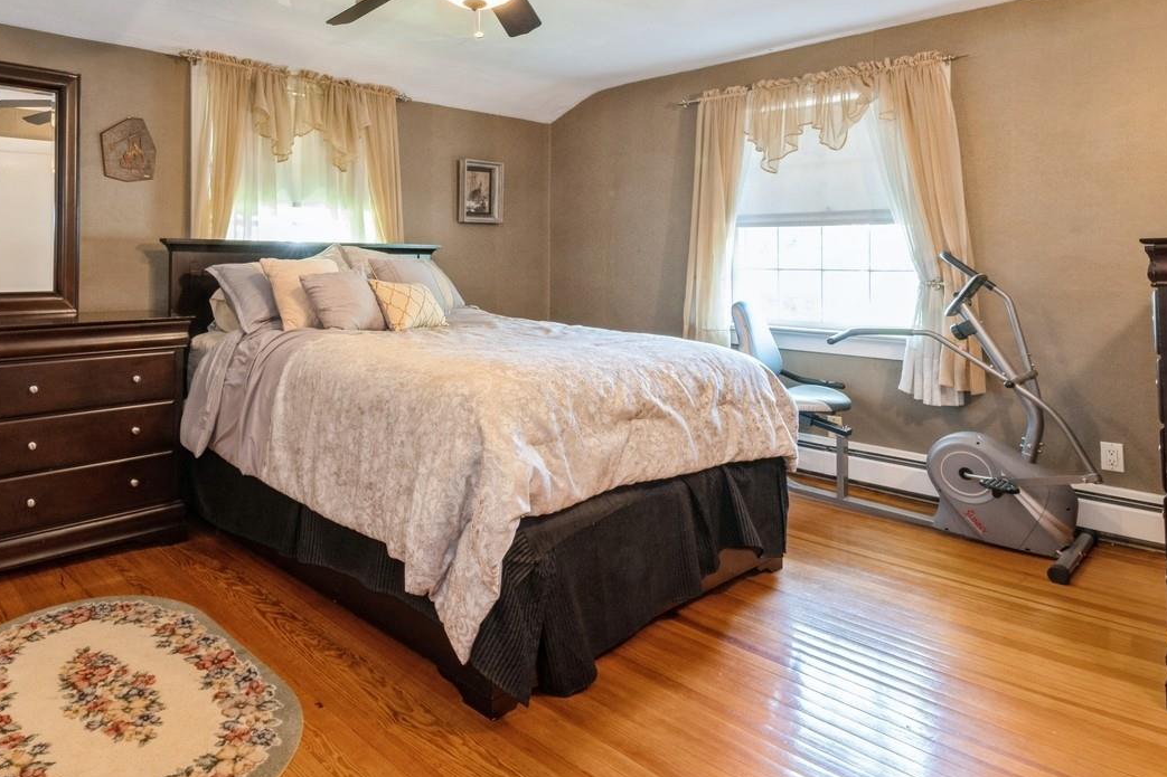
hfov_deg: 74.3
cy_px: 268
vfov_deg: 54.1
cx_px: 413
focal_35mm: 23
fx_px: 745
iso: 640
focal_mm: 15
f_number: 14
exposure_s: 1.3
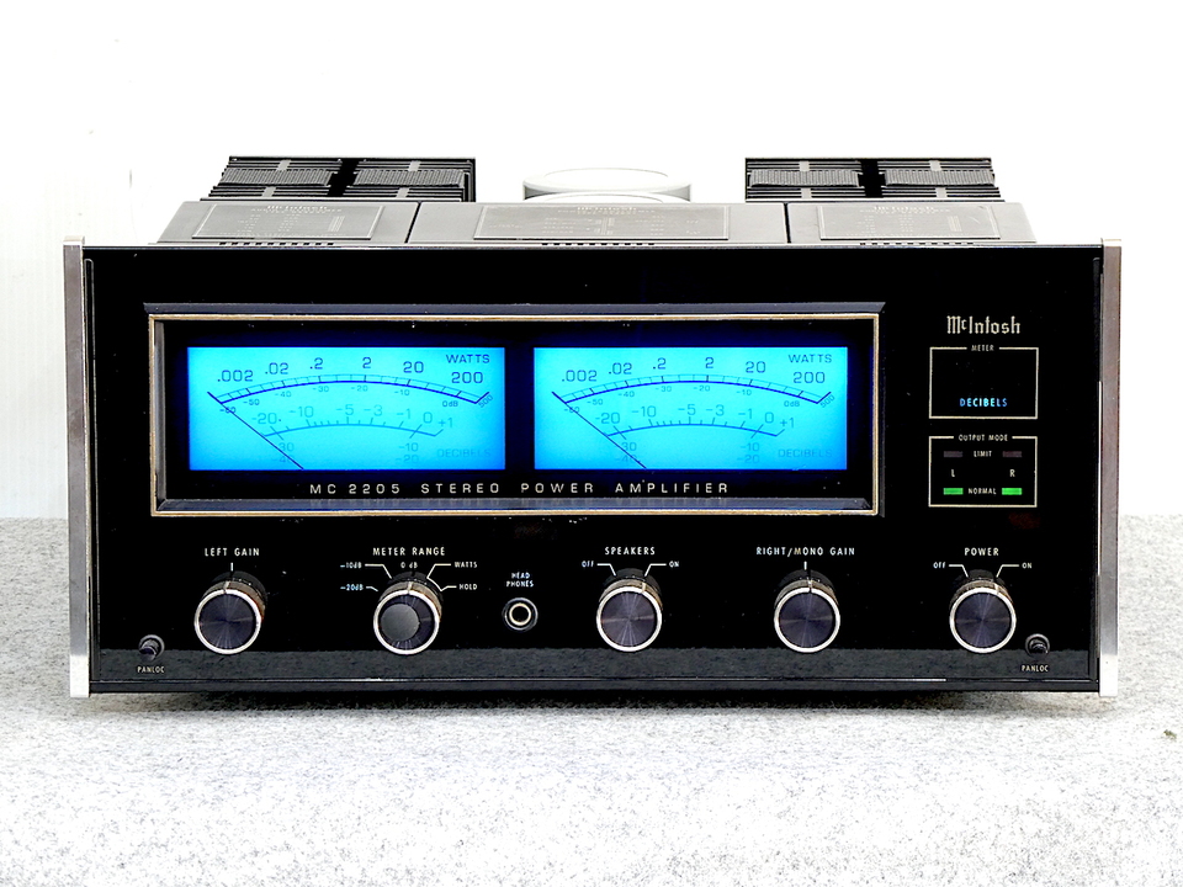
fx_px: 5468
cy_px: 444
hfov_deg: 12.3
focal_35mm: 160
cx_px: 592
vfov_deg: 9.3
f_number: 5.5
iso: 200
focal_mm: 28.7
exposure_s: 1/10
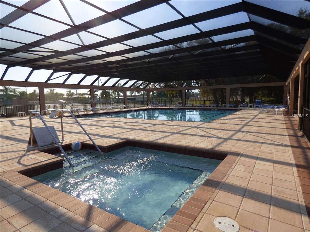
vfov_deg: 66.0
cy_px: 116
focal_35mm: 20
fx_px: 179
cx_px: 155
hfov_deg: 81.7
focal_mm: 3.58
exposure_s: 1/1000
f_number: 2.8
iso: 100
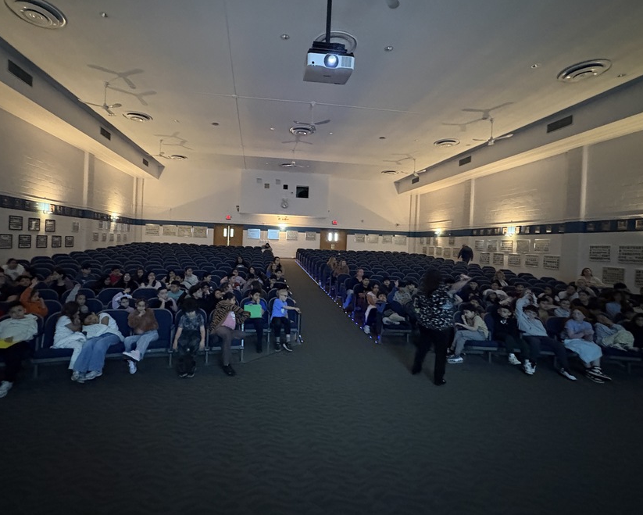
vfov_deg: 77.0
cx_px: 295
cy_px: 249
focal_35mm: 17
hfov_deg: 89.4
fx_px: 324
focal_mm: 2.22
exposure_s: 1/30
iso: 1250
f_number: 2.2
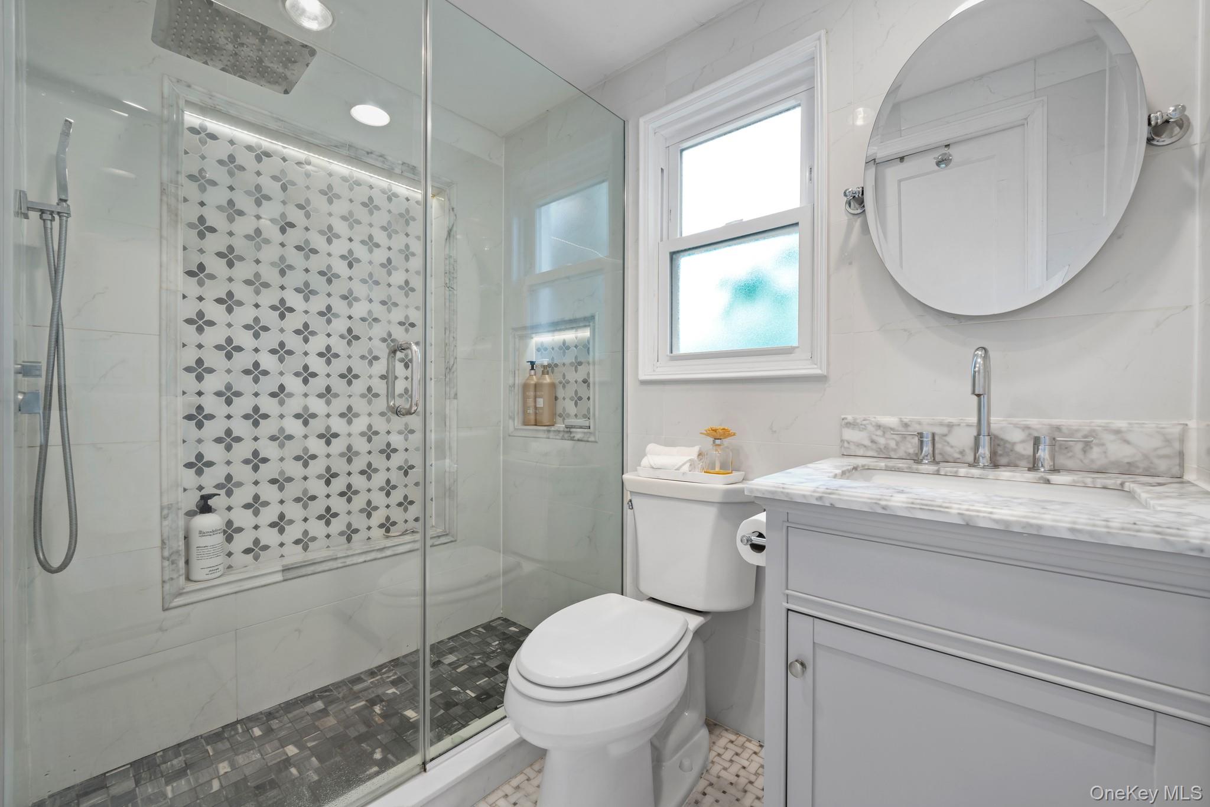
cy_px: 404
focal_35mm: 14
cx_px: 605
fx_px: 470
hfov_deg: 104.3
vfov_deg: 81.2
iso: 200
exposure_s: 1/1.25
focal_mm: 14
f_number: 10
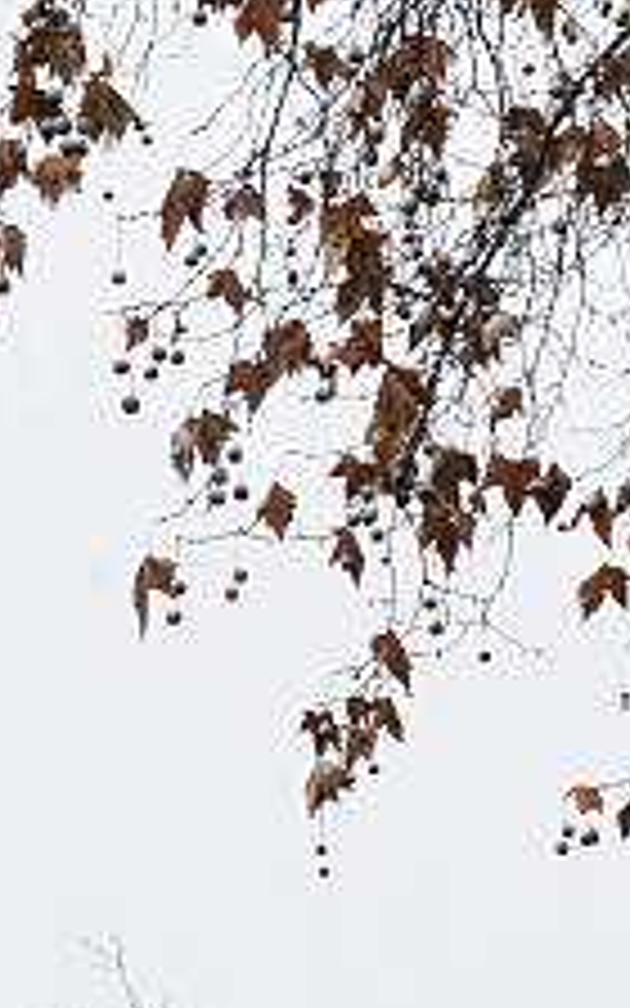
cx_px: 2358
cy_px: 1544
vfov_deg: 5.4
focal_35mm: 382
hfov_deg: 3.3
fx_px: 10494
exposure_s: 1/30
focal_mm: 70
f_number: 13
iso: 100
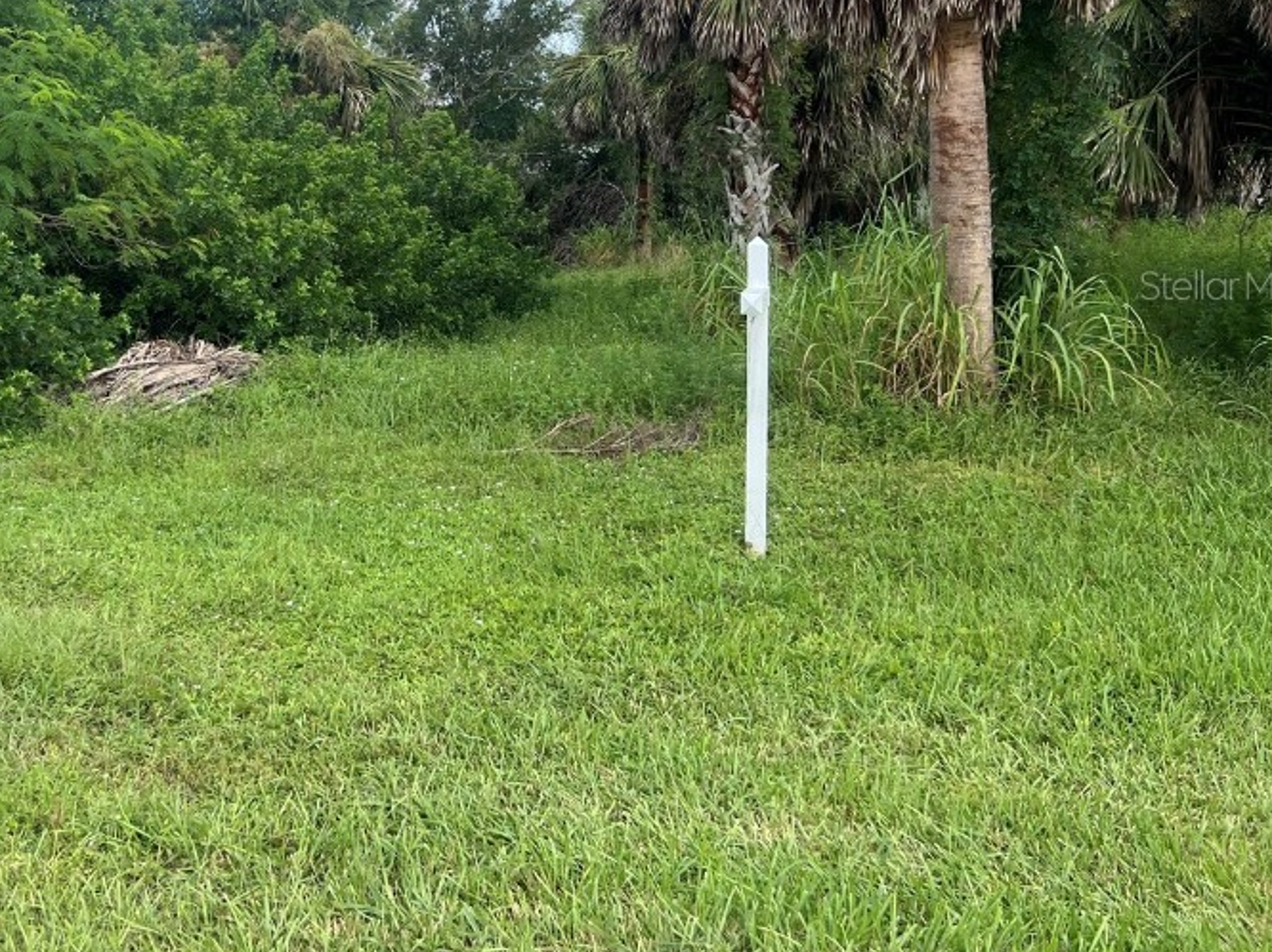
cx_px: 342
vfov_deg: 35.4
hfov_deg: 45.4
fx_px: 1469
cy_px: 284
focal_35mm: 40
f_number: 1.5
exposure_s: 1/982
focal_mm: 5.7
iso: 50
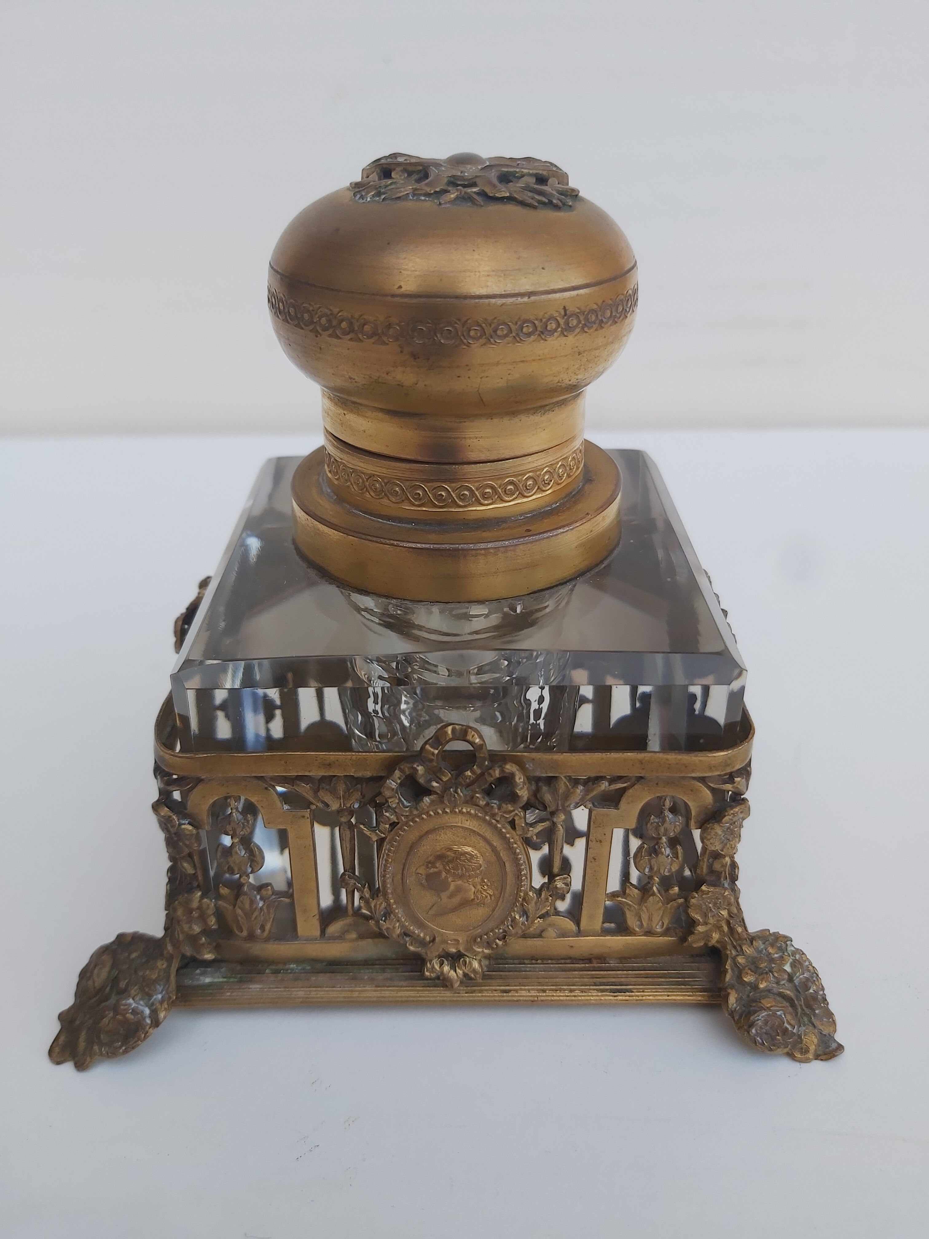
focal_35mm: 26
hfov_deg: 53.1
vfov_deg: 67.3
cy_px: 620
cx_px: 464
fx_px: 930
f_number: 1.7
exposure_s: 1/220
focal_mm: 3.92
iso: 64
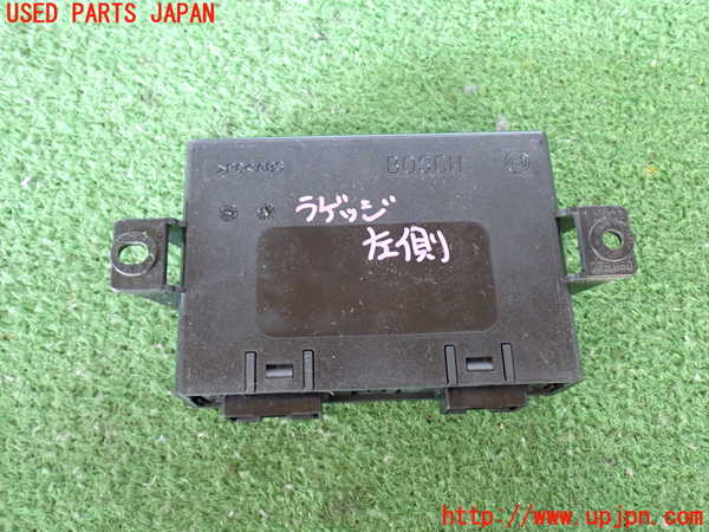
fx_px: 737
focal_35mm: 36
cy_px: 266
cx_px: 354
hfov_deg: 51.4
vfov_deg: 39.7
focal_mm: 6.37
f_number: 2.5
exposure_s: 1/40
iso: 640
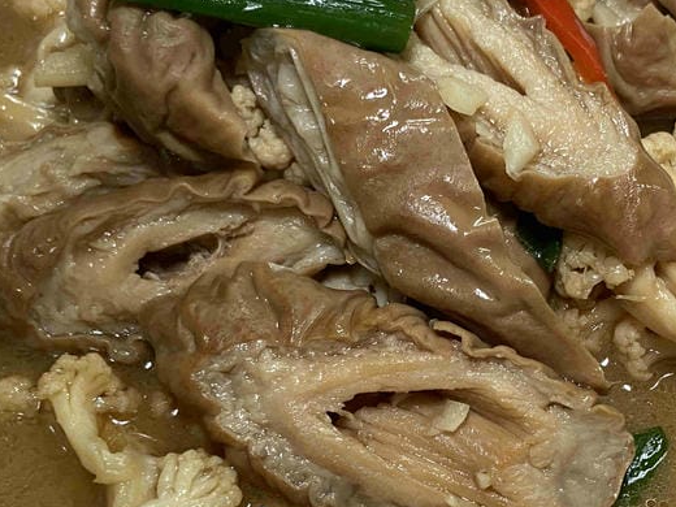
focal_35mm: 60
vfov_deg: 24.4
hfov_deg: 32.1
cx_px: 398
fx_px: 1172
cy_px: 291
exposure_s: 1/60
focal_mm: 4.25
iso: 80
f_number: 1.8
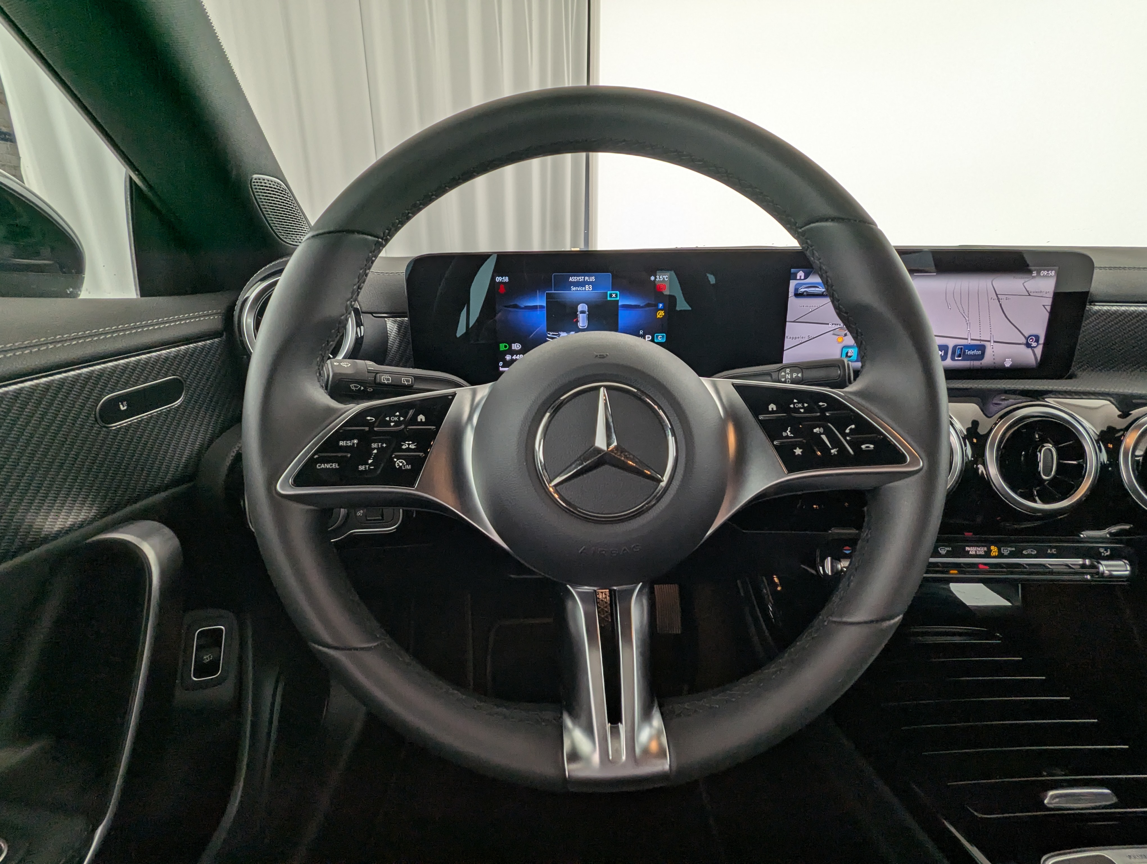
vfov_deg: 78.2
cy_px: 432
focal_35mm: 16
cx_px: 574
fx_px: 531
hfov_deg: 94.4
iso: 81
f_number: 2.2
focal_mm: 2.35
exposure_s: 1/100
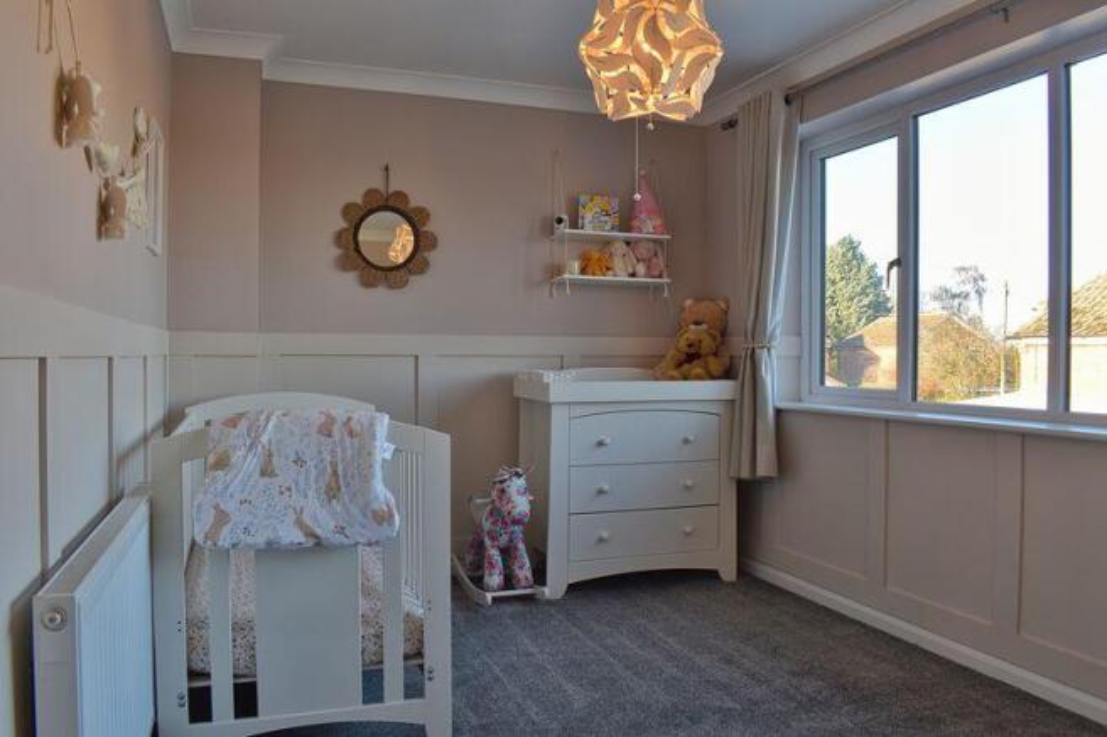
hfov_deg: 67.4
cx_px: 554
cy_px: 368
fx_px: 830
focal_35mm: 27
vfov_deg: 47.9
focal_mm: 18
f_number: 13
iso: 110
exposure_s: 1/13
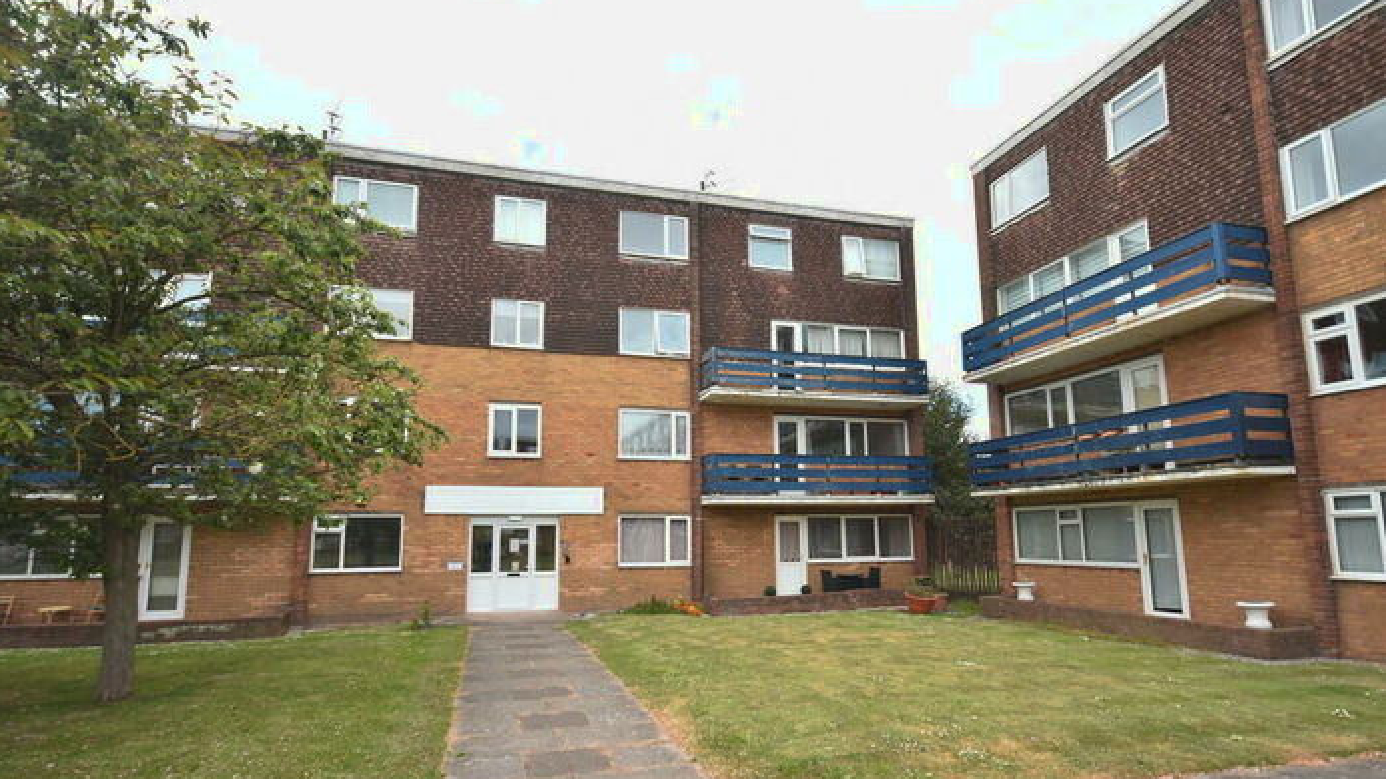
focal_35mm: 19
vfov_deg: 58.2
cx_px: 692
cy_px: 437
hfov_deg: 89.6
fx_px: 698
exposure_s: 1/200
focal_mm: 12
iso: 100
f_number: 4.5
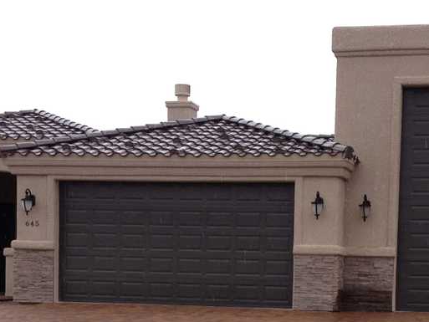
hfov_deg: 21.4
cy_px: 355
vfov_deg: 15.8
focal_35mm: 91
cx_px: 309
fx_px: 1128
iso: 50
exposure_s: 1/442
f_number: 2.4
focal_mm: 4.28
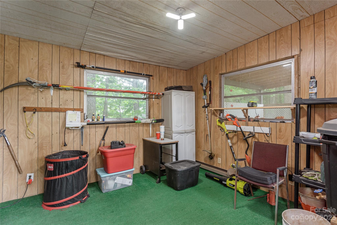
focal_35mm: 17
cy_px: 112
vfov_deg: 70.5
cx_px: 168
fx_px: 159
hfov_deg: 93.3
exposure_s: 1/30
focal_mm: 17
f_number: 7.1
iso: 320
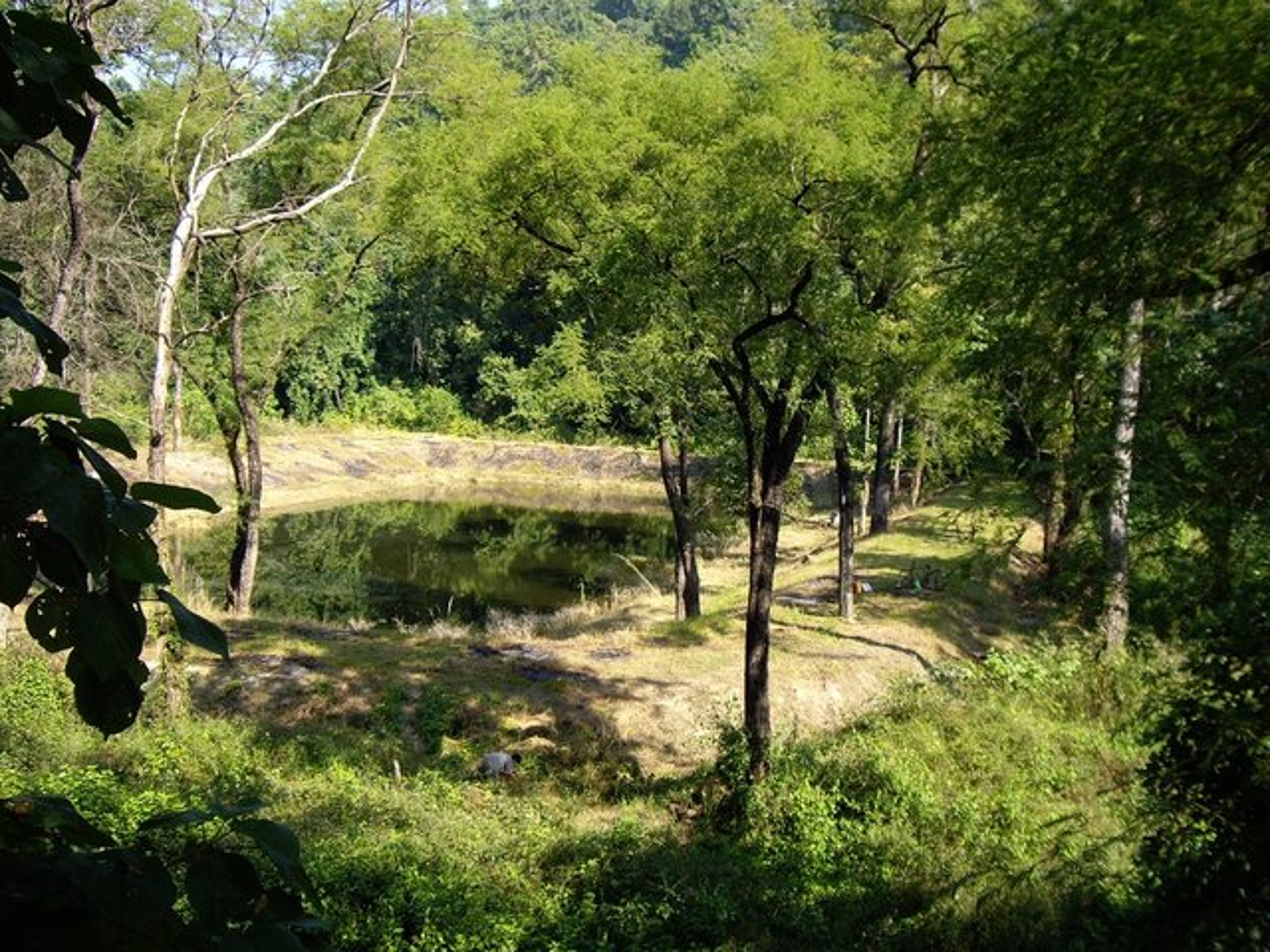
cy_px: 476
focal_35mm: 38
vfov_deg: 37.7
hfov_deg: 49.0
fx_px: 1394
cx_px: 635
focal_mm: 6.2
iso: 100
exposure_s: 1/200
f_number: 4.3
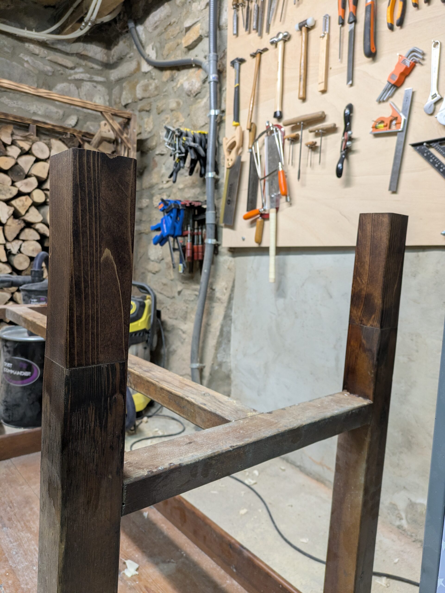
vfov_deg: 69.4
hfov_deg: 54.9
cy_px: 296
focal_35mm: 25
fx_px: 428
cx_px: 222
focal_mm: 5.43
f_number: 1.89
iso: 228
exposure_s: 1/25
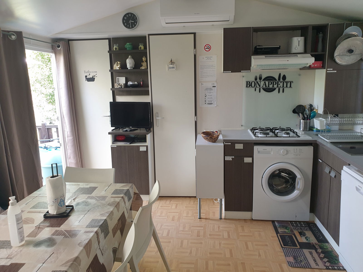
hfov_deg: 67.3
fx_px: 273
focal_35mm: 26
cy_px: 136
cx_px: 182
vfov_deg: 53.1
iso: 160
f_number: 2.4
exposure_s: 1/60
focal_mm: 4.3
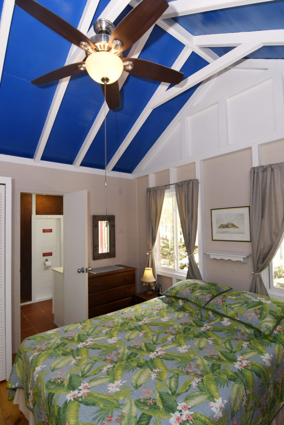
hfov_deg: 67.4
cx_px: 142
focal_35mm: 18
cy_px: 212
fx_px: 213
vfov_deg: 90.0
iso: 320
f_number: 5.6
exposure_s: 1/60
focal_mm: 12
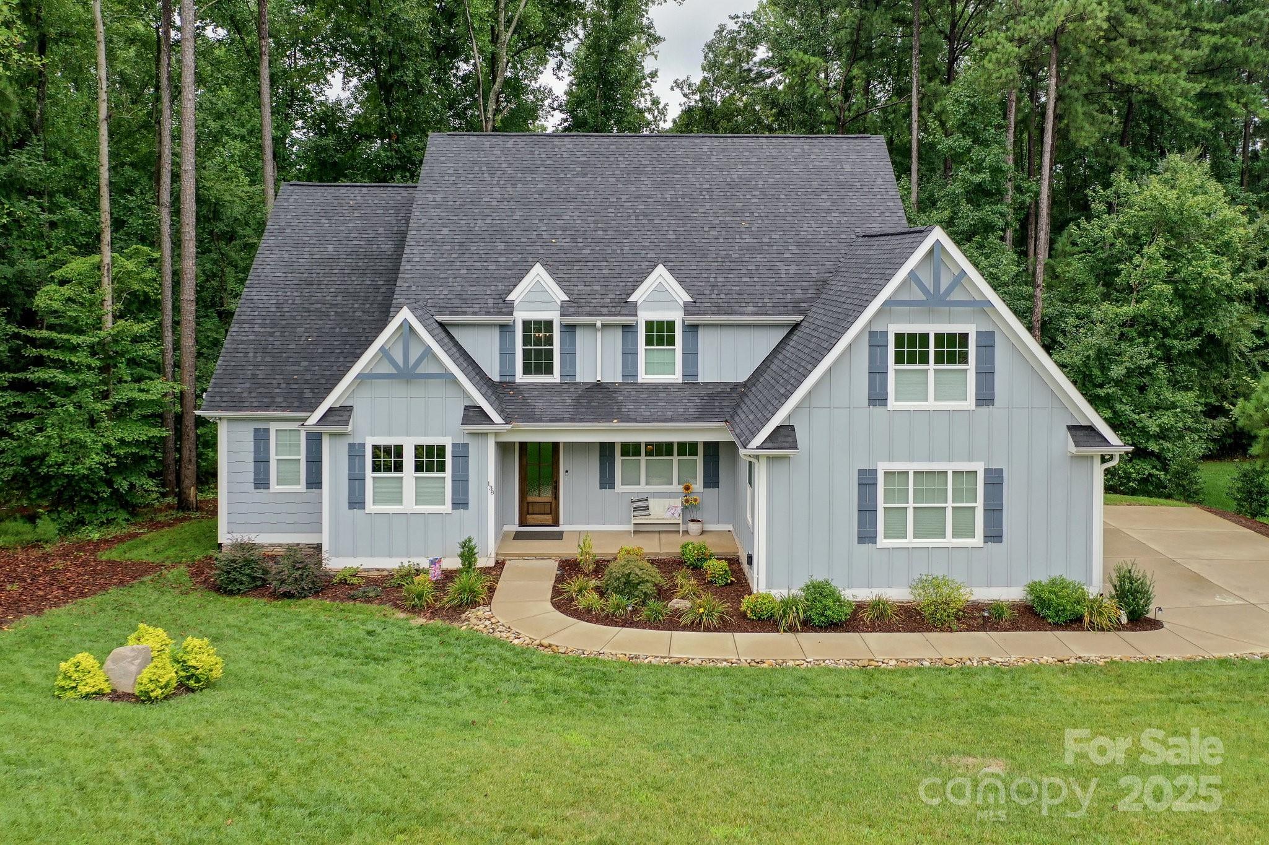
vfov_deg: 46.4
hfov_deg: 65.5
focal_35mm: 28
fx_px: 987
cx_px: 634
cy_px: 422
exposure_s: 1/30
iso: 100
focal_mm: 10.26
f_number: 3.2
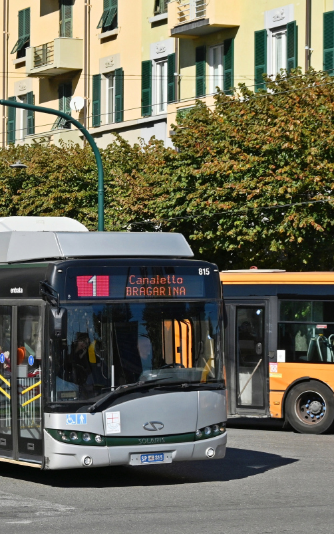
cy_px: 263
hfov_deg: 12.4
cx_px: -19
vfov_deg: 20.0
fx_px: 1514
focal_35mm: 104
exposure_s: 1/1250
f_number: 7.1
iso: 200
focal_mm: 42
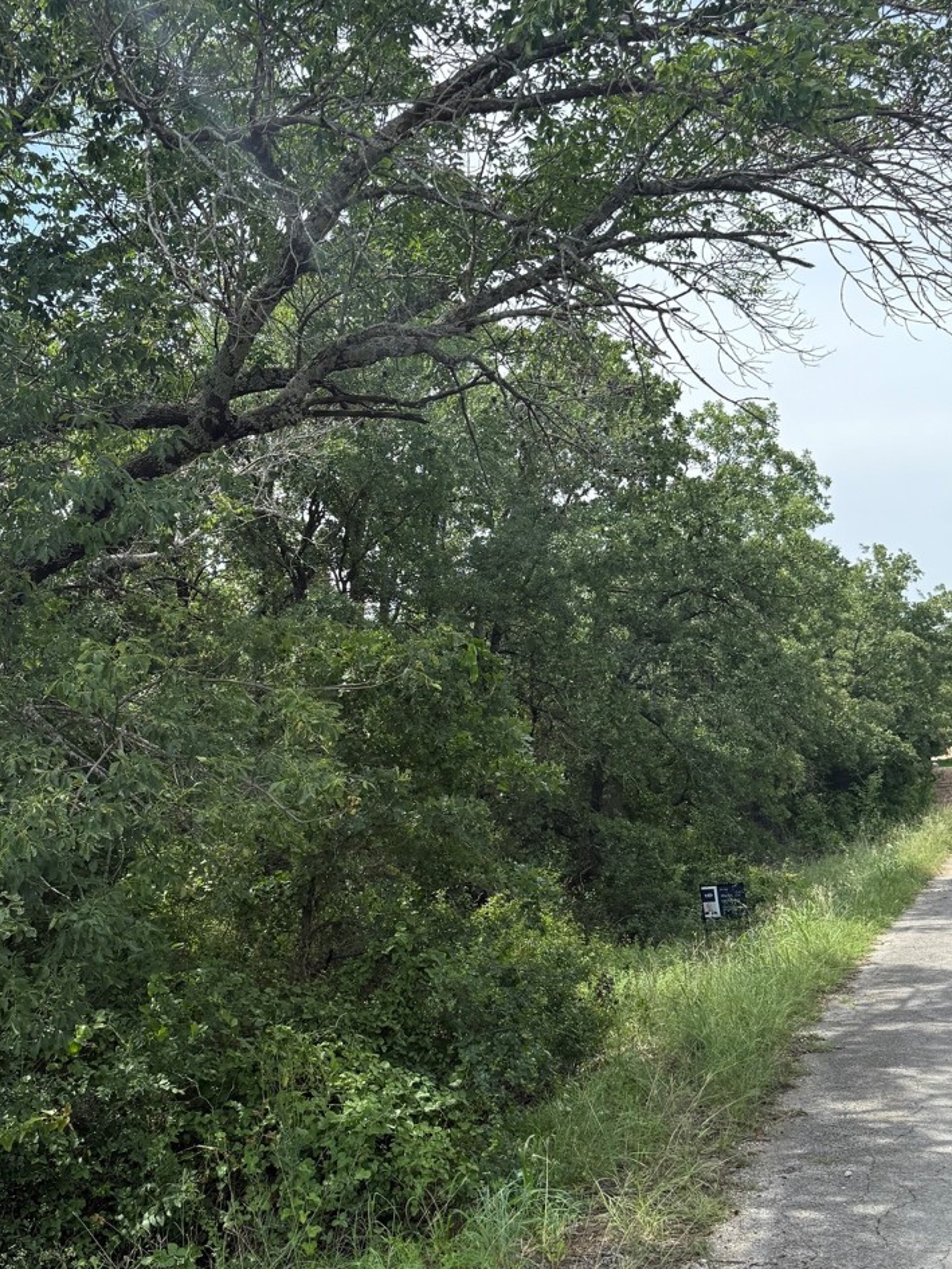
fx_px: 1430
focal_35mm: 39
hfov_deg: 36.7
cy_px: 669
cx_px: 397
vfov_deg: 47.8
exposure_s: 1/2299
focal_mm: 6.76
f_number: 1.78
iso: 100
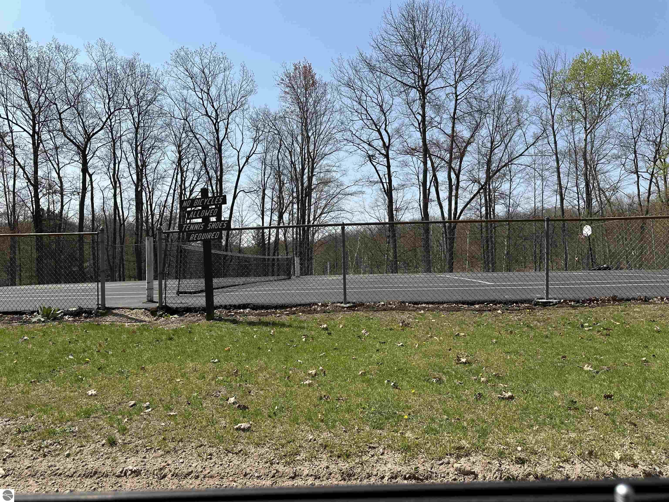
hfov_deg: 71.6
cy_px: 251
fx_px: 464
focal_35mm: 24
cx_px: 334
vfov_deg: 56.8
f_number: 1.78
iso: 80
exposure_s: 1/4762
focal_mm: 6.86
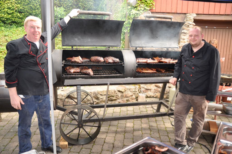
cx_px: 116
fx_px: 164
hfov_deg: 70.5
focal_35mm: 26
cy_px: 77
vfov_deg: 50.3
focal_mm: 17
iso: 320
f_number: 3.2
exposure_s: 1/160
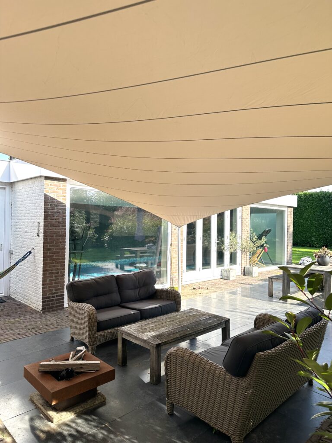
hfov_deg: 56.8
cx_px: 166
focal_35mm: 24
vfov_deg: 71.6
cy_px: 222
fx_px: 307
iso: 80
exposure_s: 1/872
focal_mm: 6.86
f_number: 1.78
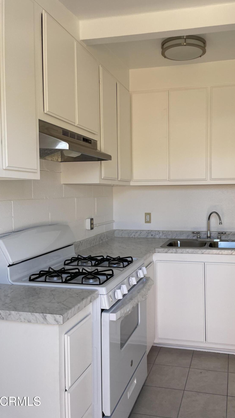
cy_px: 207
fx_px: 321
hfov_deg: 39.7
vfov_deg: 66.1
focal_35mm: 29
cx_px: 158
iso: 32
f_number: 1.6
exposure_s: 1/195
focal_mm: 4.2
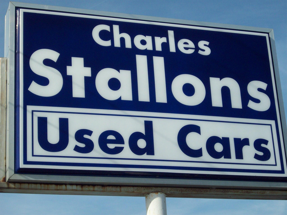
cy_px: 108
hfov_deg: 21.3
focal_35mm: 92
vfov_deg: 16.1
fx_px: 763
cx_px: 144
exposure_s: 1/242
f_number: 9.5
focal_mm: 15.3
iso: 80
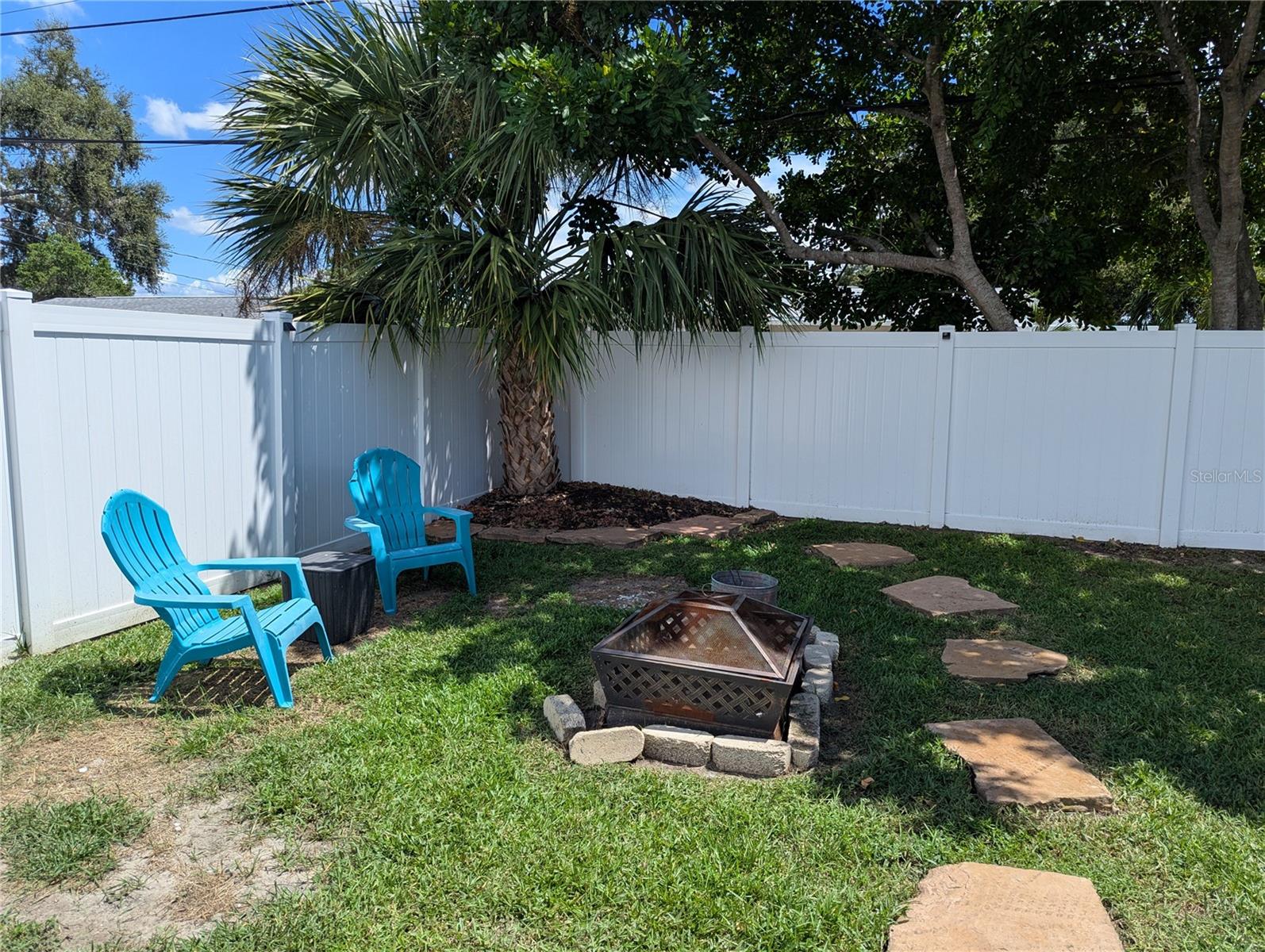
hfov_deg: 71.5
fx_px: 878
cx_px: 632
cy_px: 476
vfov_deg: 56.9
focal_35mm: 24
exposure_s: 1/1825
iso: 47
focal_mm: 6.81
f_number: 1.85
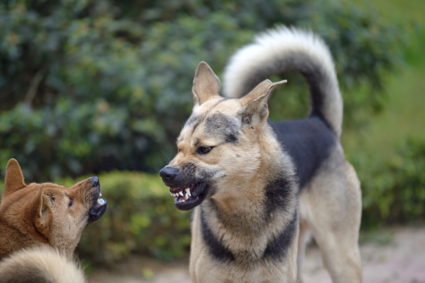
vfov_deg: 6.9
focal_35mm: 200
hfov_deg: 10.3
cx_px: 212
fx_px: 2360
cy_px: 142
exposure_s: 1/400
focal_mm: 200
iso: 250
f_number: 2.8
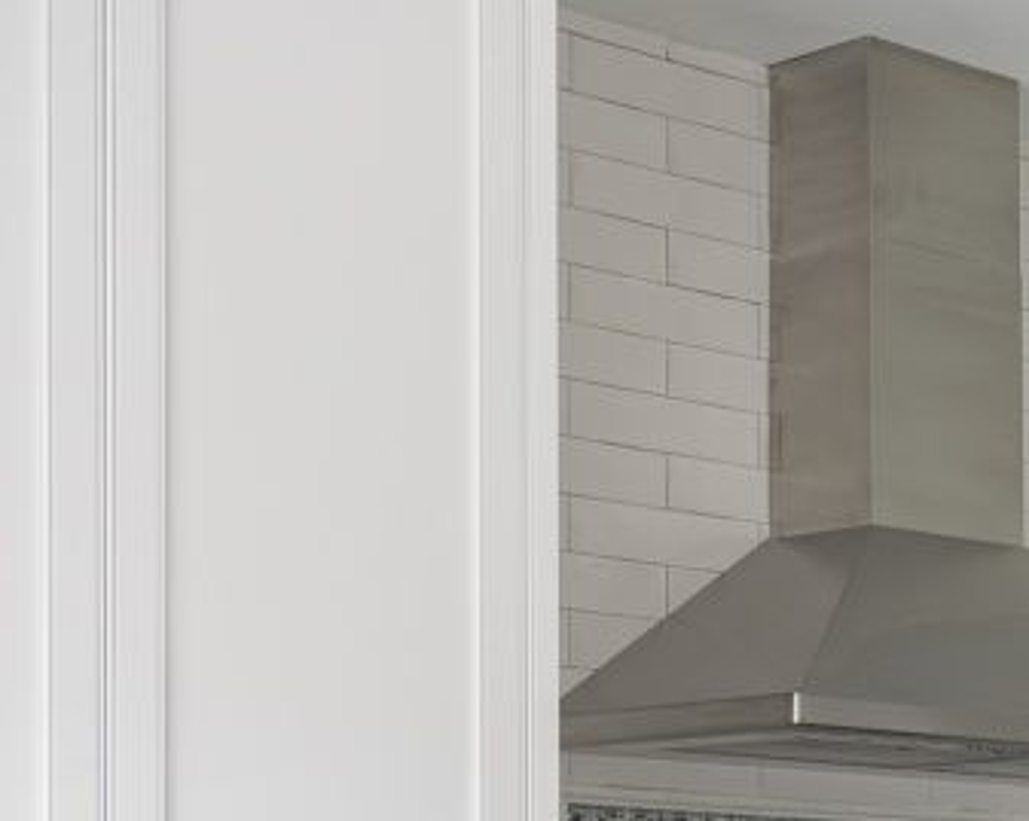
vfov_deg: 13.4
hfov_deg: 16.2
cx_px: 1533
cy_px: 1172
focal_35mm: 109
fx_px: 3317
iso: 100
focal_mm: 29
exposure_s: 2
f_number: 13
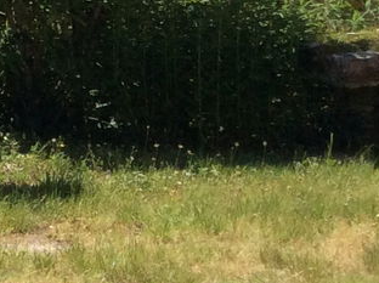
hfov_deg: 10.3
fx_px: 1793
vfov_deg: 8.9
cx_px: -568
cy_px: -52
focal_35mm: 164
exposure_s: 1/1121
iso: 32
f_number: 2.4
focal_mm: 3.3
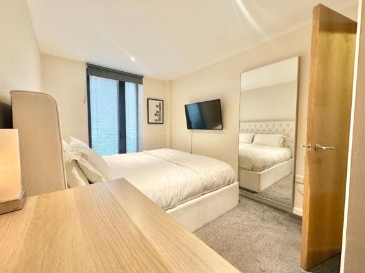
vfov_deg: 85.7
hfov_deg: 102.1
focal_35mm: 14
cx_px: 182
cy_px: 136
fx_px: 148
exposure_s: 1/50
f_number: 2.2
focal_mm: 2.22
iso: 160
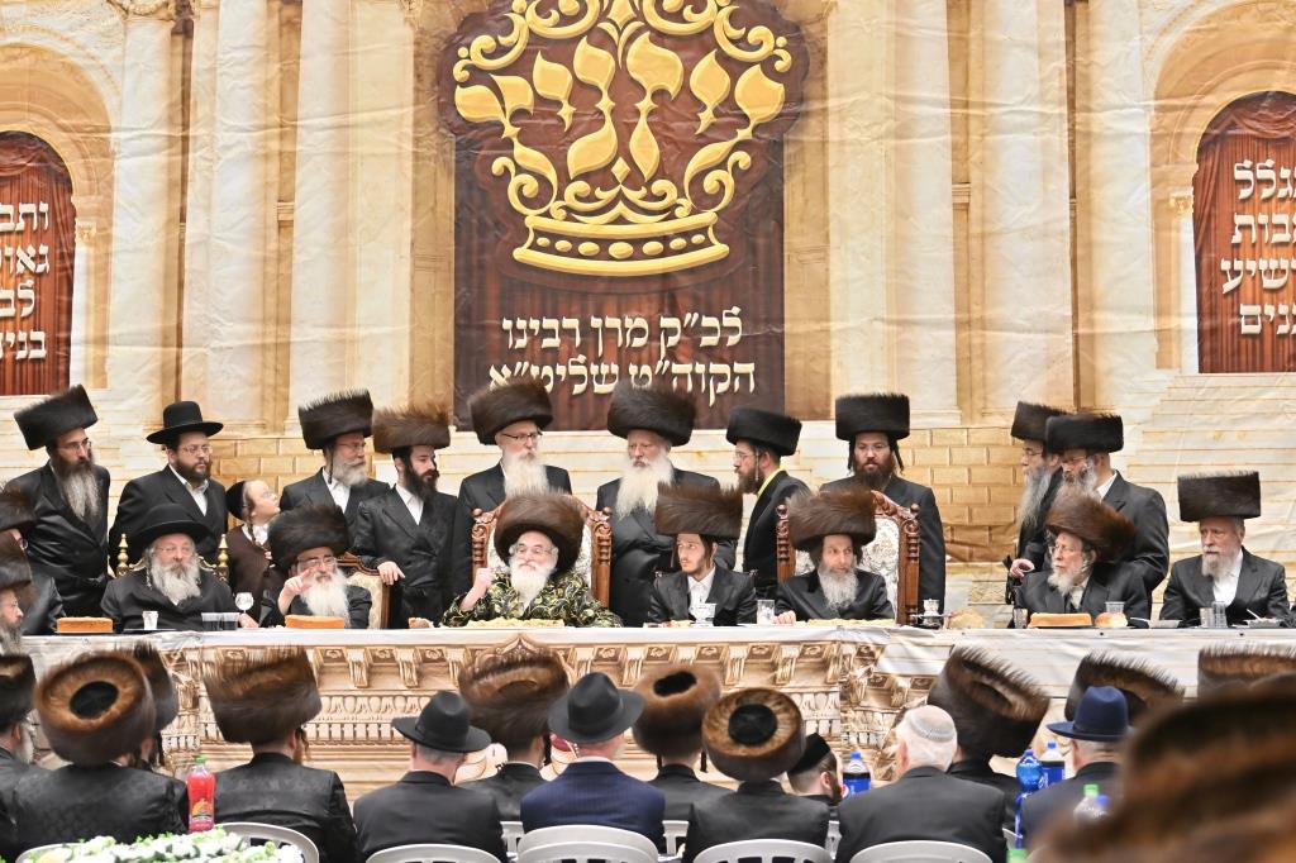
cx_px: 648
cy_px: 432
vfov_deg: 13.0
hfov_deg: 19.5
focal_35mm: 105
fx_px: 3779
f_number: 2.8
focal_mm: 70
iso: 500
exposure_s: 1/500
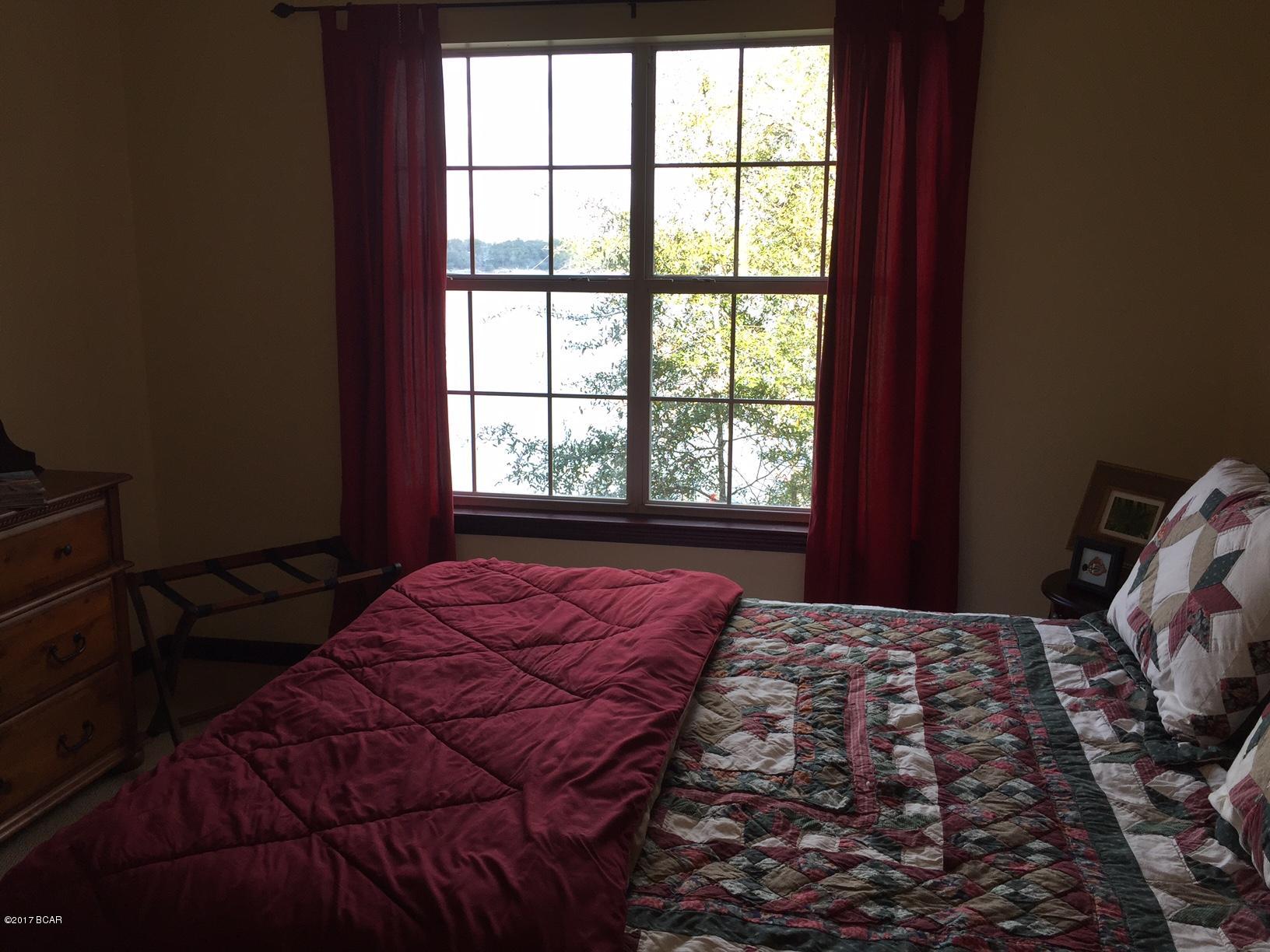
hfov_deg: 61.7
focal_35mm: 29
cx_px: 635
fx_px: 1064
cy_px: 476
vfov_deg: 48.2
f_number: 2.2
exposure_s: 1/130
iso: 32
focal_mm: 4.15
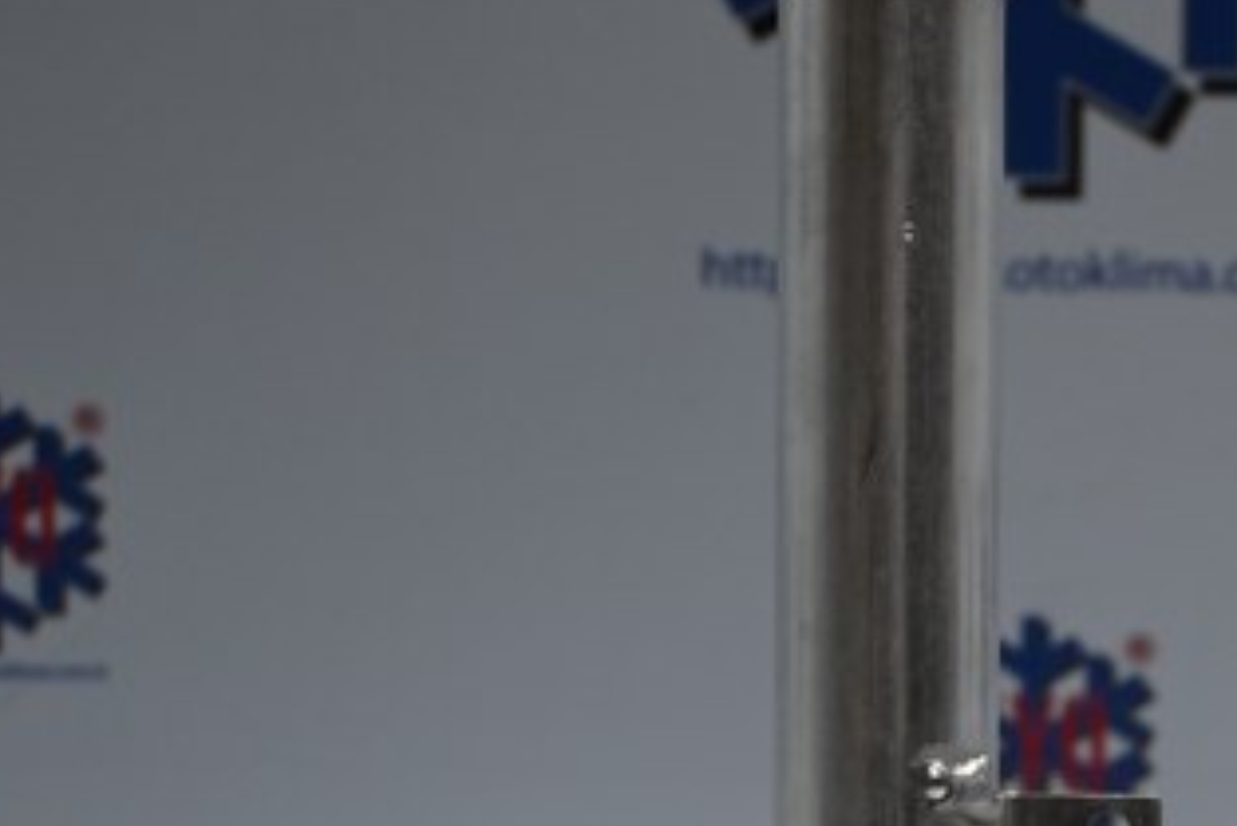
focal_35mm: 90
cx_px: 1004
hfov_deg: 22.2
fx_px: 3110
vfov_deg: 15.0
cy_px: 640
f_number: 5
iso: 720
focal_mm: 31.5
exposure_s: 1/125
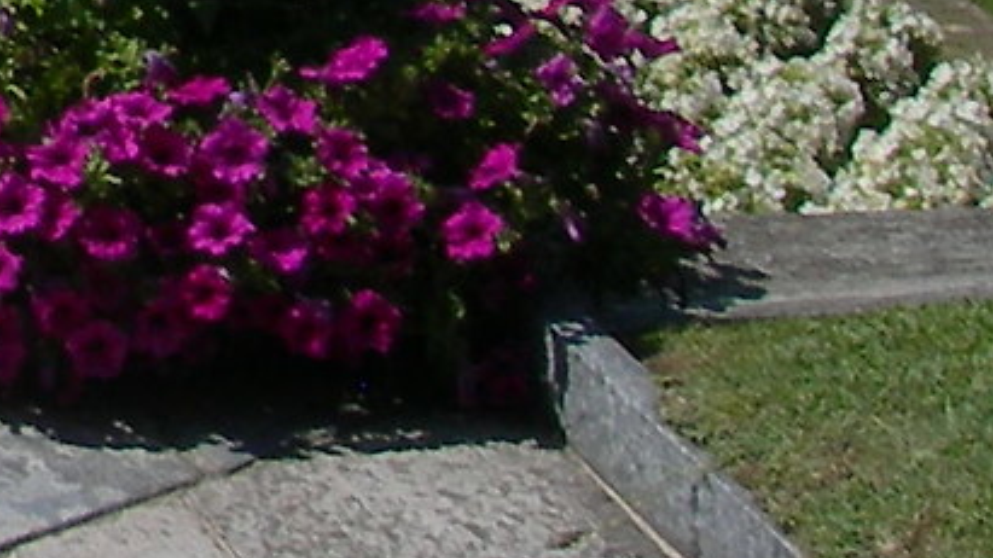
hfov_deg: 8.1
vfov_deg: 4.8
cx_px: -1583
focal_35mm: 242
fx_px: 6371
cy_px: -1063
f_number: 4.8
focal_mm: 7.8
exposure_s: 1/750
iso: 50
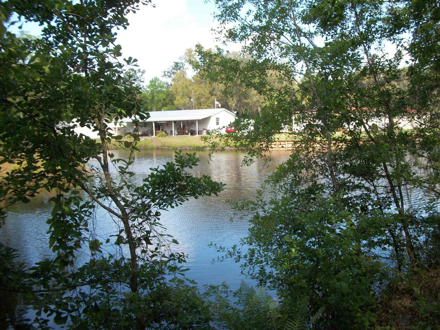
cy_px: 165
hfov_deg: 56.8
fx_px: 407
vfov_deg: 44.2
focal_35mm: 32
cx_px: 220
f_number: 8.8
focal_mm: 5.7
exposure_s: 1/50
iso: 80
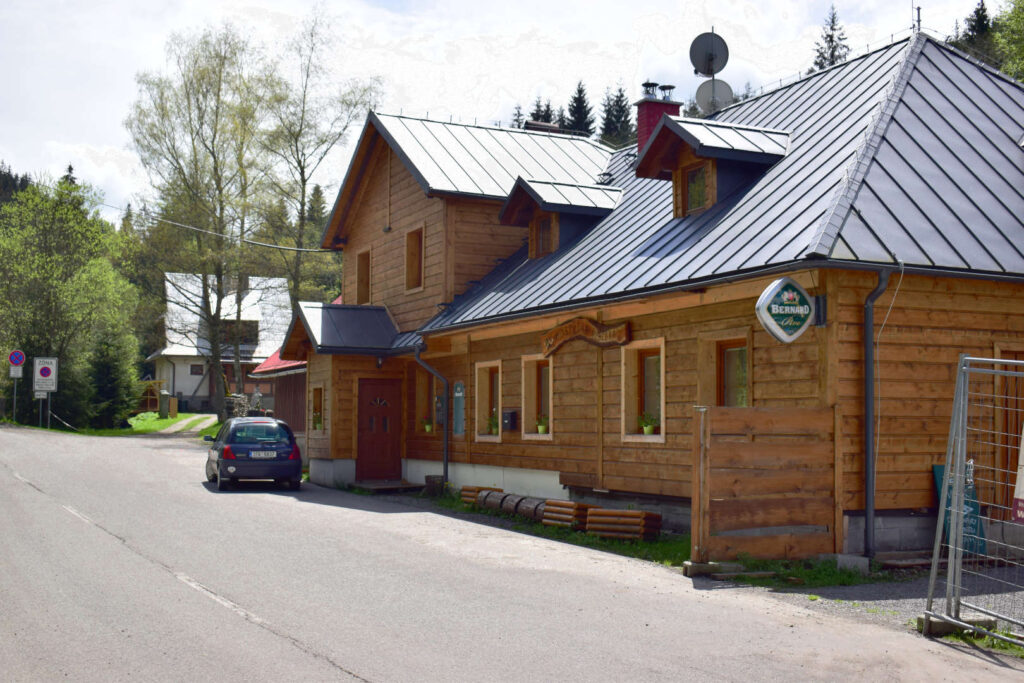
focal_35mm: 44
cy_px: 342
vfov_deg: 30.9
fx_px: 1237
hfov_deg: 45.0
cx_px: 512
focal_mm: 29
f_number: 5.6
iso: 200
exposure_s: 1/1250
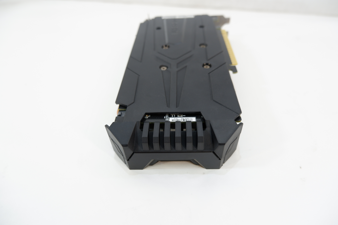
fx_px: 216
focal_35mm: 23
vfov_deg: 55.0
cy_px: 112
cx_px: 169
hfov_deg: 76.1
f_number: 3.5
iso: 200
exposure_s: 1/70
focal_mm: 15
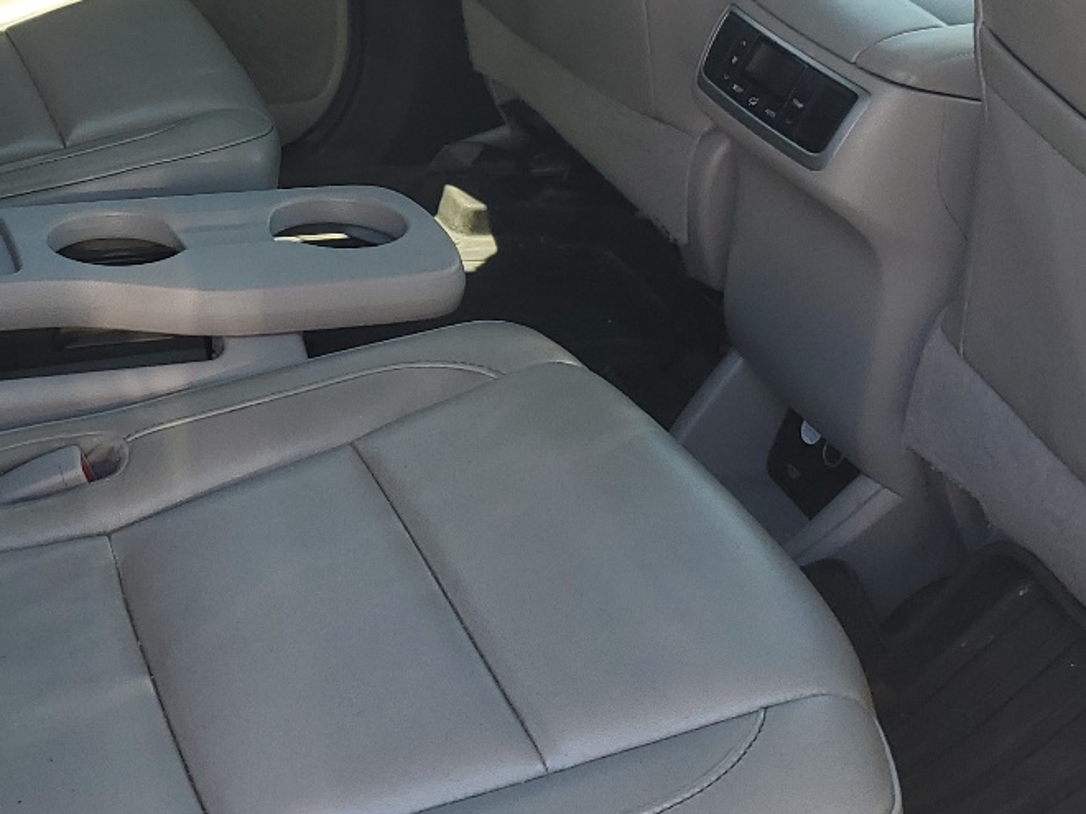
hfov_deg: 30.0
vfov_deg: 22.7
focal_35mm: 63
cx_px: 217
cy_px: 89
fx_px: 1976
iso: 50
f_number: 1.5
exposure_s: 1/169
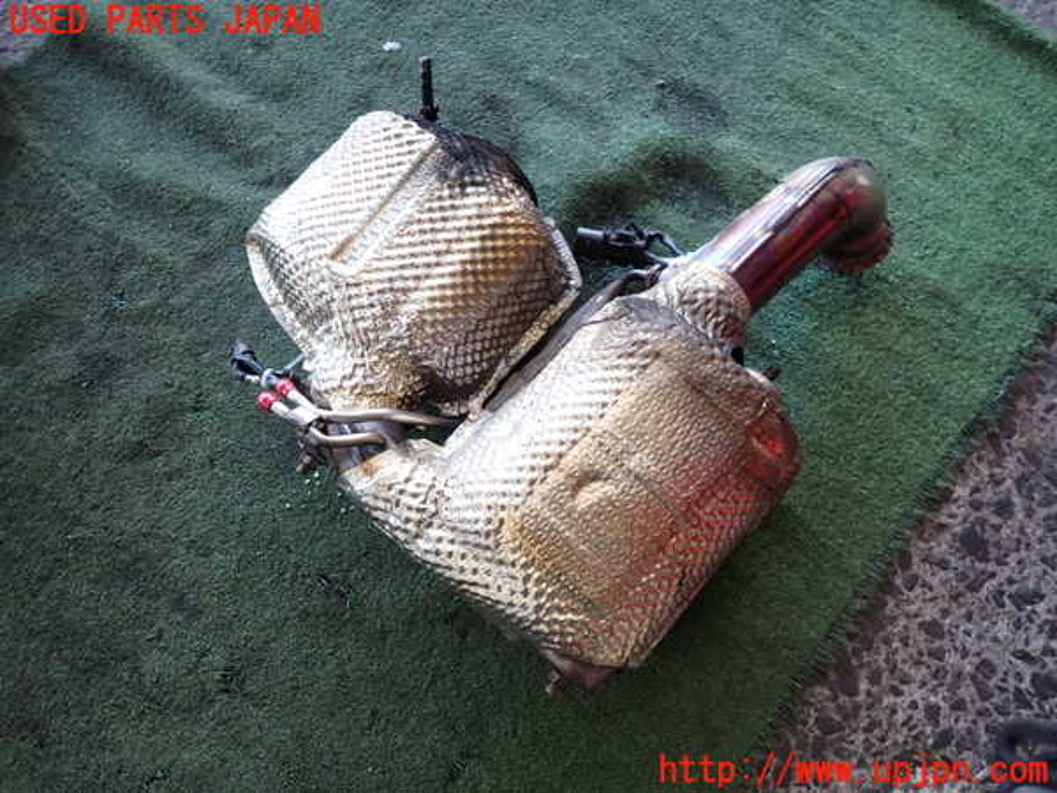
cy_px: 396
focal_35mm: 25
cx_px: 528
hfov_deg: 69.4
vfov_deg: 54.9
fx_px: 763
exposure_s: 1/60
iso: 200
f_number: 2
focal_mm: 4.5
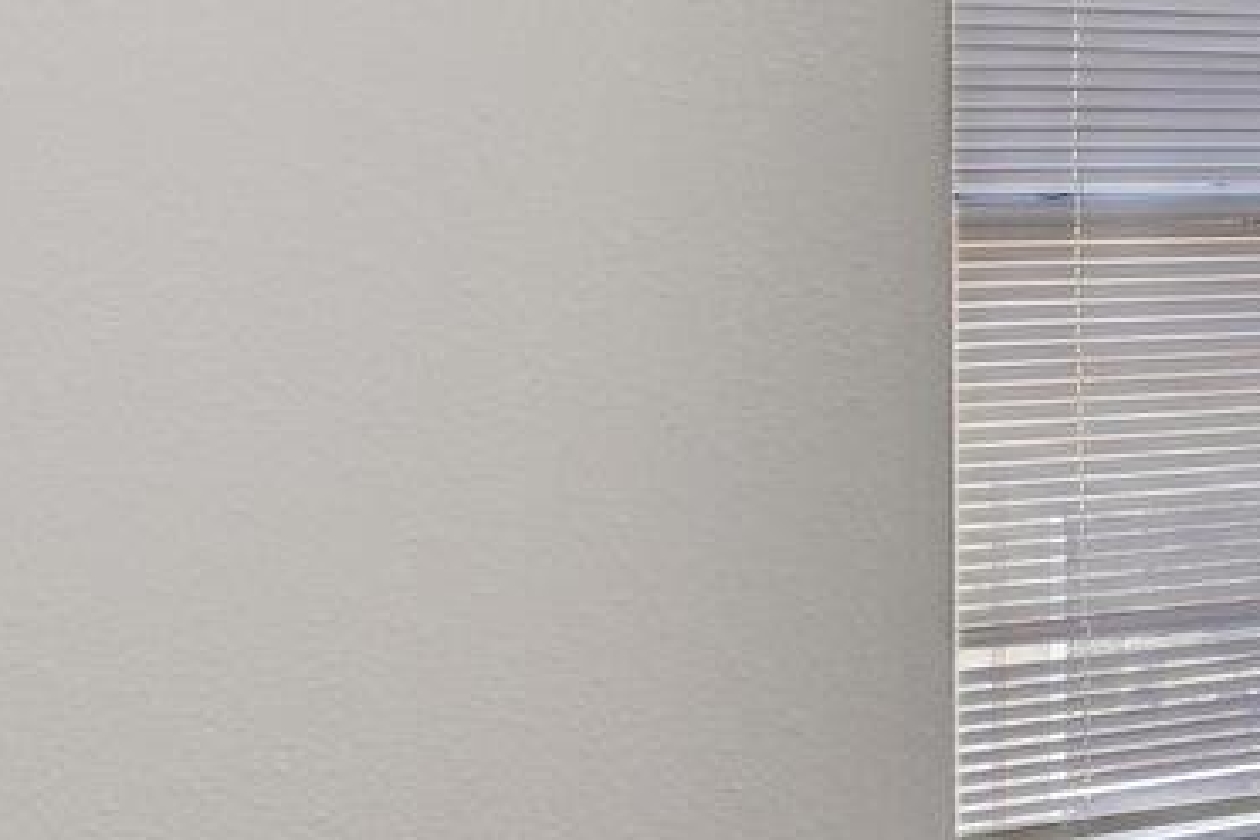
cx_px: 2964
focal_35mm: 77
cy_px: 144
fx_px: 2695
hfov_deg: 15.4
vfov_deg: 17.5
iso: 125
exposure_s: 1/15
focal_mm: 14
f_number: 8
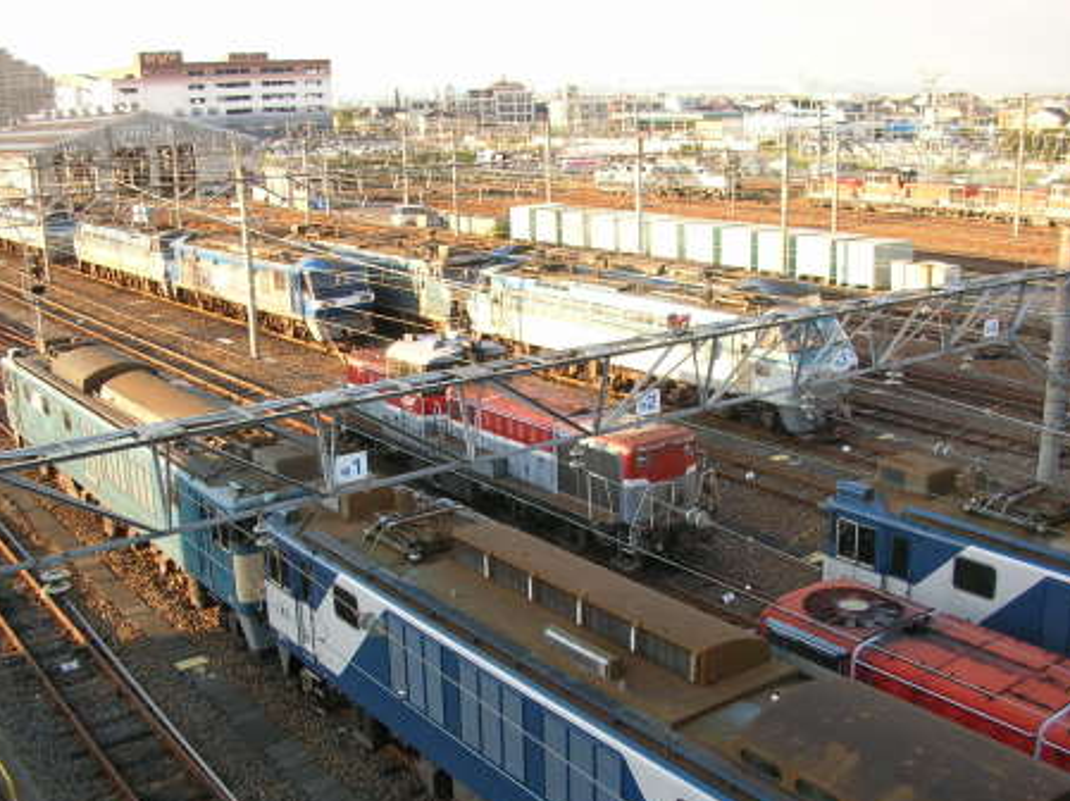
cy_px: 443
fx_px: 1205
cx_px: 555
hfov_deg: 47.9
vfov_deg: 36.7
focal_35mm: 39
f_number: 2.8
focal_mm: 5.8
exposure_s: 1/130
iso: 50
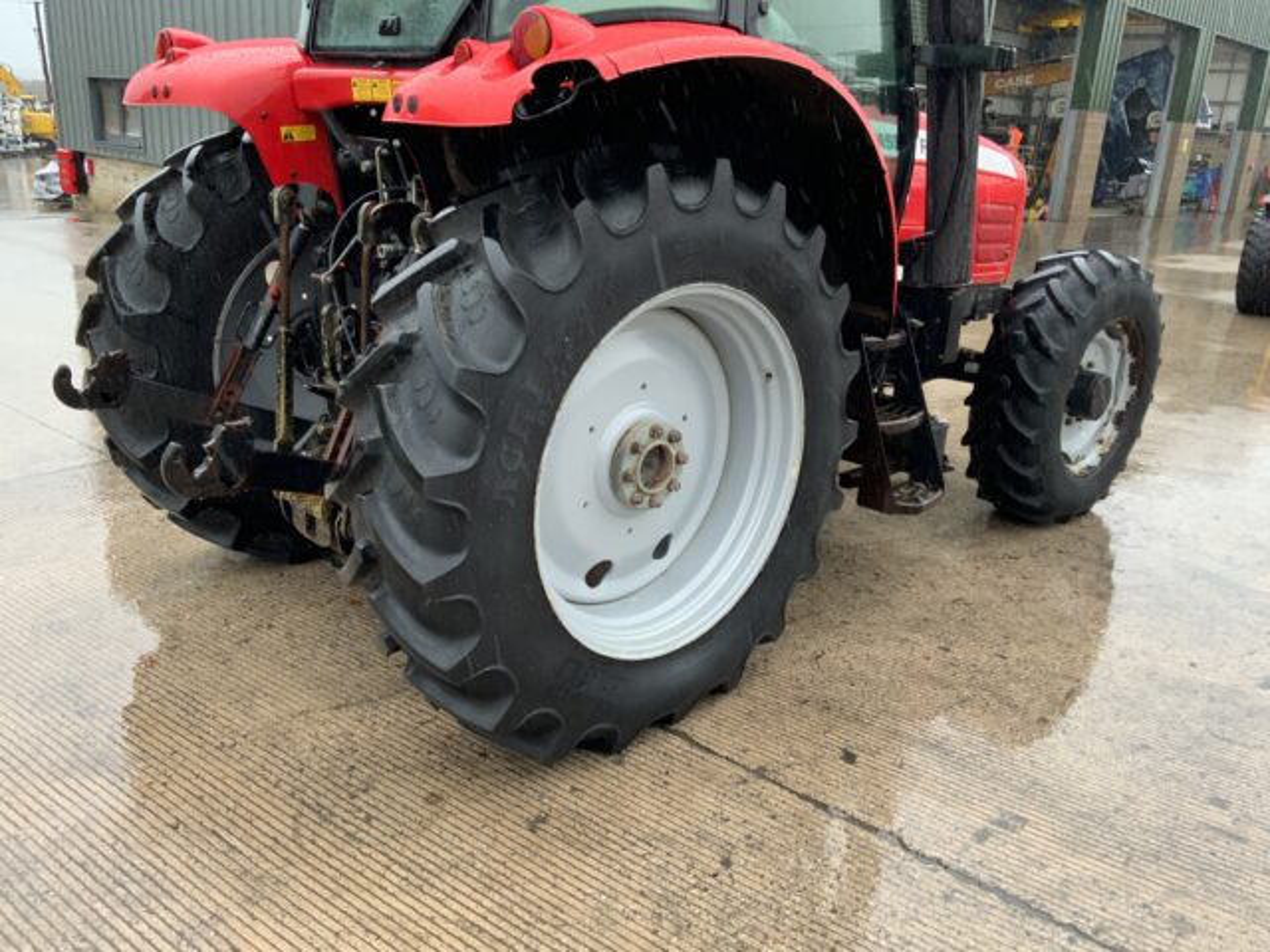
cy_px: 476
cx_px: 635
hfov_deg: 61.7
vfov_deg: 48.2
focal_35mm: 29
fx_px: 1064
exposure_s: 1/122
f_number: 1.8
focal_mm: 3
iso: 40
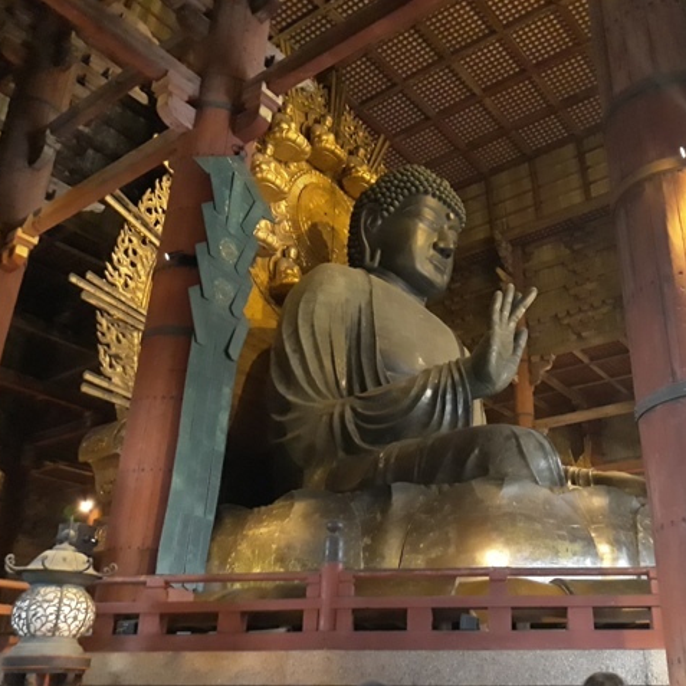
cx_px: 439
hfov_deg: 50.5
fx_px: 717
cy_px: 342
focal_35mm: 32
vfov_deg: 51.1
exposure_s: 1/10
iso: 800
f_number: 1.7
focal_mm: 3.71
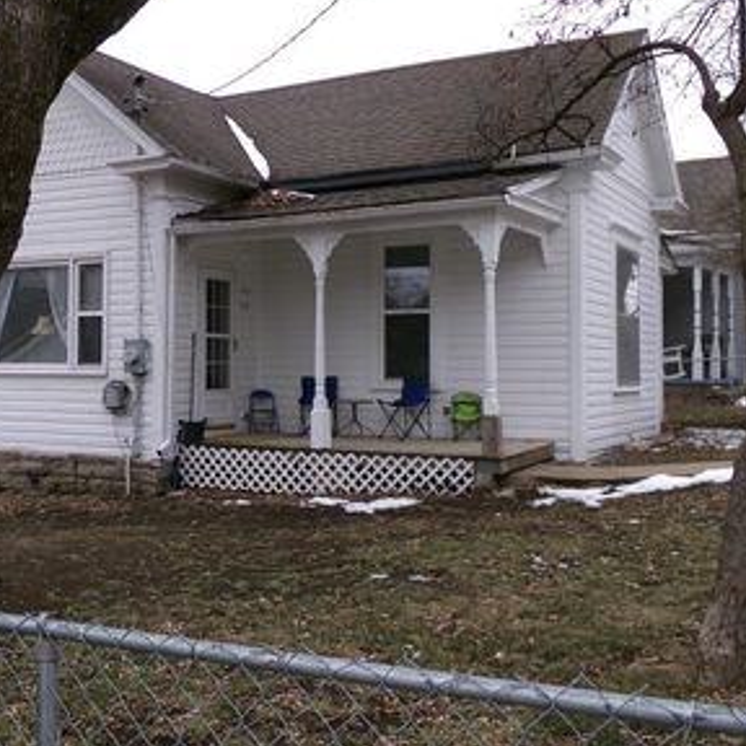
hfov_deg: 38.8
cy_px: 322
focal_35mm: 43
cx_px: 256
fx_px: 1048
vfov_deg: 39.1
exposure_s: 1/280
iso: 100
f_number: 3.8
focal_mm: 5
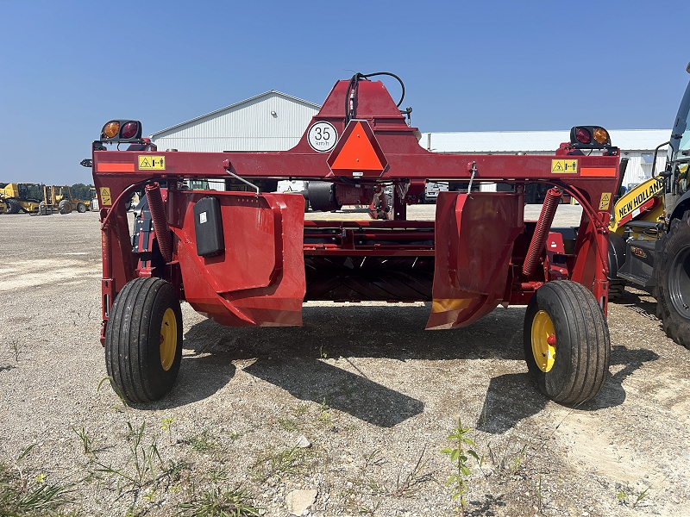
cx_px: 345
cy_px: 258
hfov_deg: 67.3
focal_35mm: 26
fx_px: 518
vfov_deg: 53.1
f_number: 1.5
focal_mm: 5.7
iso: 50
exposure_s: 1/4115
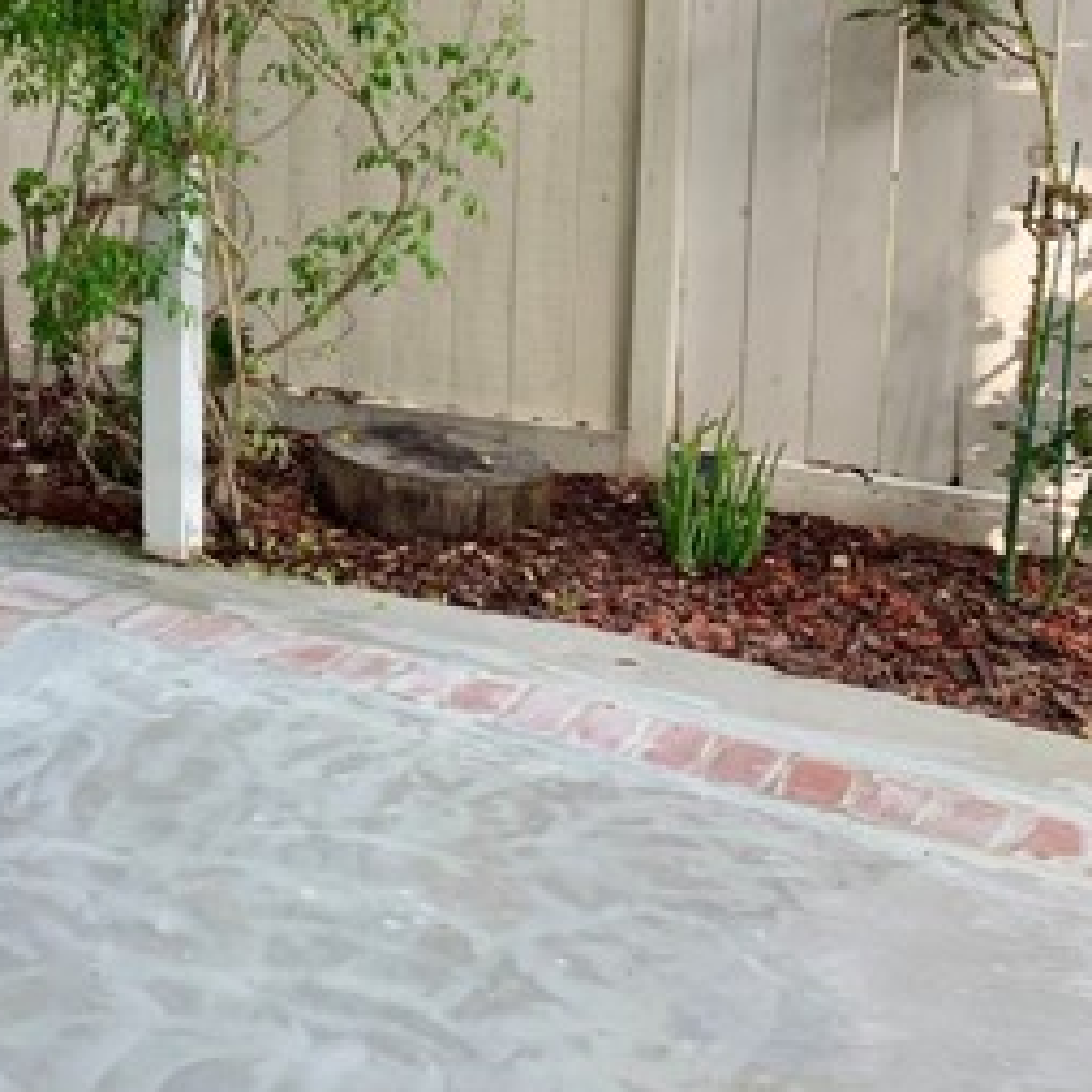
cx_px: -159
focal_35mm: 58
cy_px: 168
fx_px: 2070
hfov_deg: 26.8
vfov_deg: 28.7
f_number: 1.8
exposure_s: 1/241
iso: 25
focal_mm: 4.25
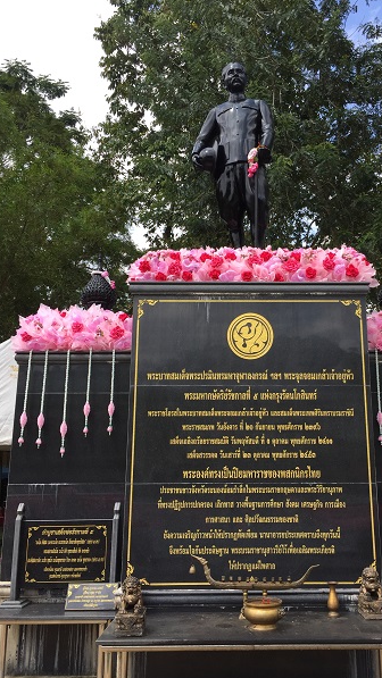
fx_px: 576
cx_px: 243
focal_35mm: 32
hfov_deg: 36.4
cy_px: 339
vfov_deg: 61.0
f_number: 2.2
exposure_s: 1/898
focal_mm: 4.15
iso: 32
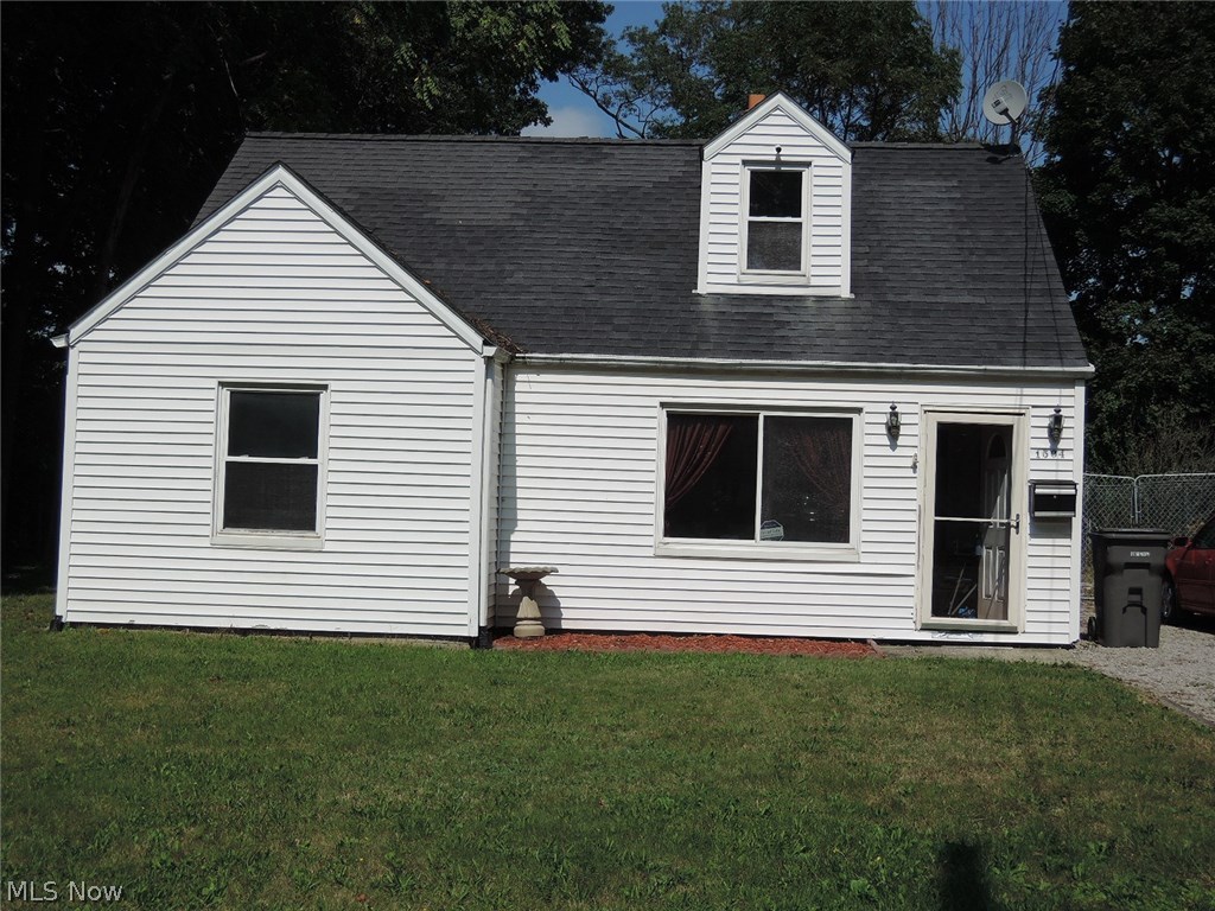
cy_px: 456
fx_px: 1579
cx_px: 608
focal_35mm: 45
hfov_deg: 42.1
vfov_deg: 32.2
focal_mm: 9.6
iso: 80
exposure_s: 1/250
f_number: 3.7
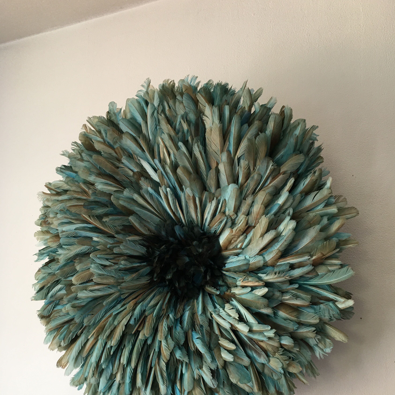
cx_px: 194
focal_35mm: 35
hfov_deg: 47.2
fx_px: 452
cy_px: 254
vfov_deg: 46.7
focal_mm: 4.15
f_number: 2.2
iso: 50
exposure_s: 1/33
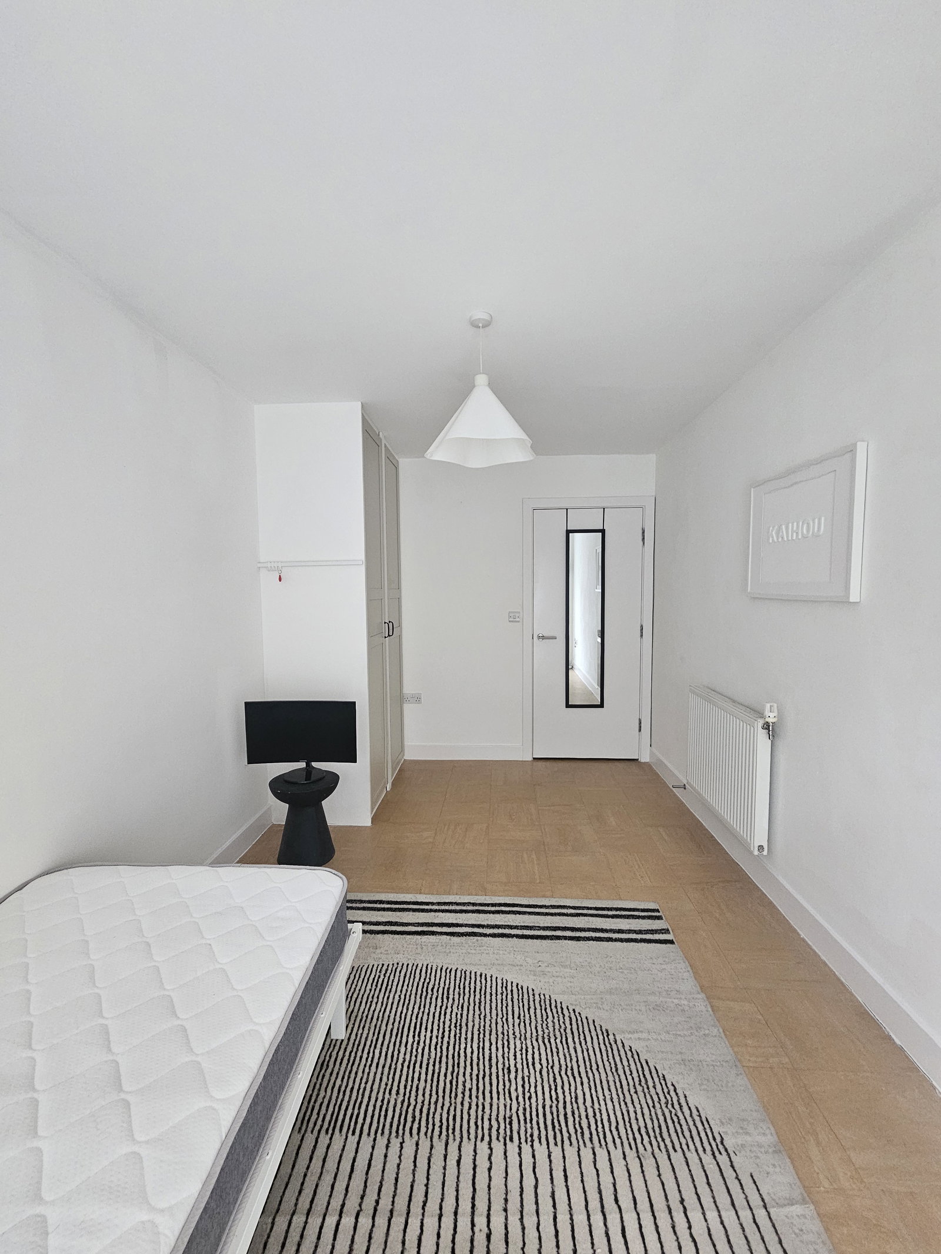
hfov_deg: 89.9
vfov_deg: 106.2
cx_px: 470
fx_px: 471
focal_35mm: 13
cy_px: 627
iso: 500
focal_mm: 2.2
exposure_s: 1/33
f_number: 2.2
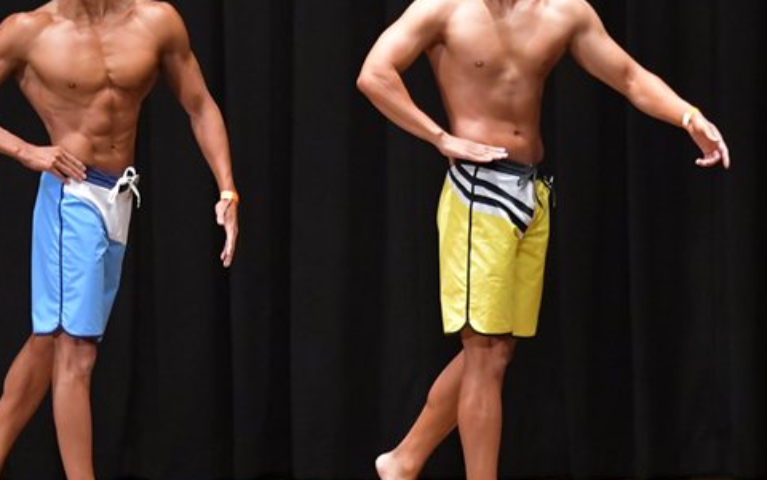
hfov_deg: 6.3
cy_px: 269
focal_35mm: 332
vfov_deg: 4.0
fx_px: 6940
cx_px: 189
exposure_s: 1/400
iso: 6400
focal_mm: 135
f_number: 5.6
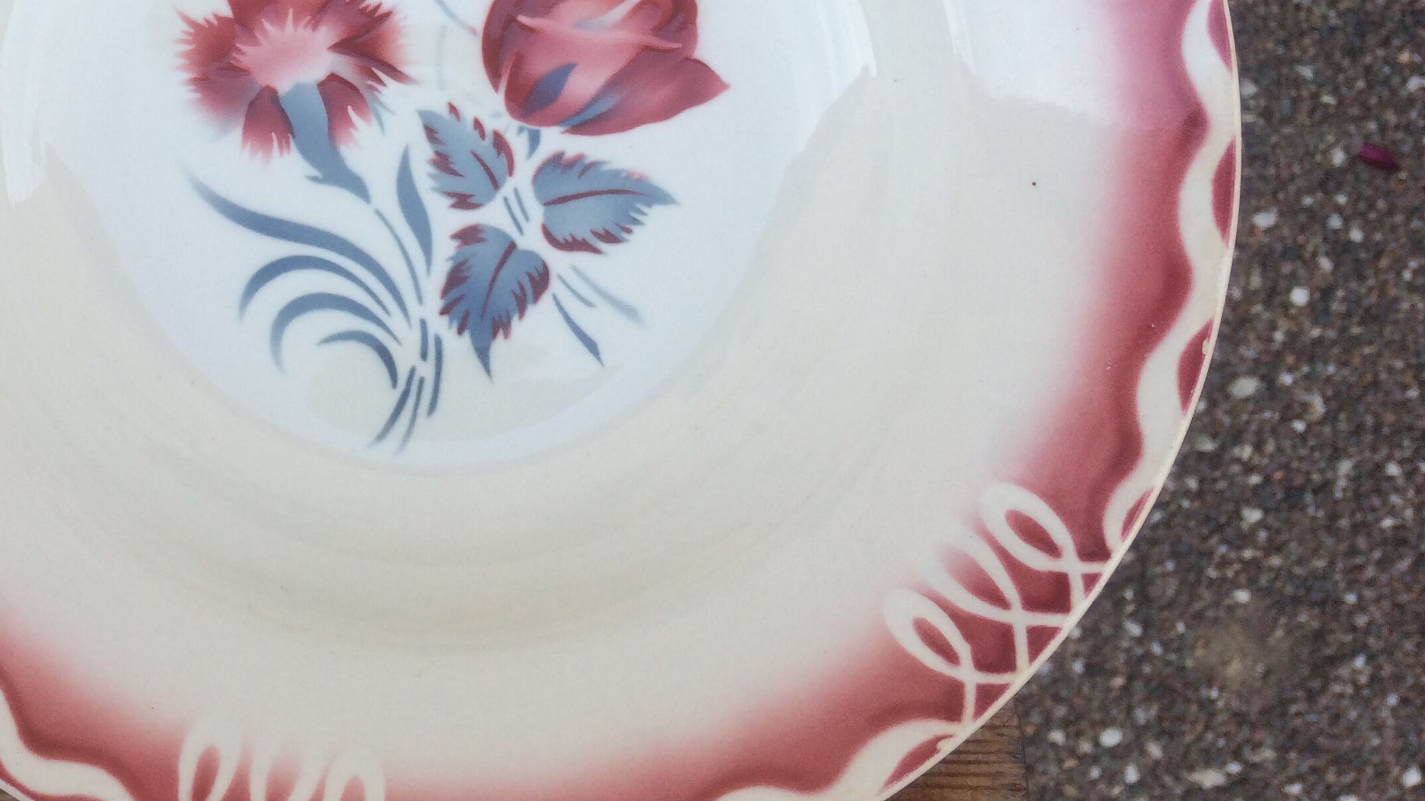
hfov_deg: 41.5
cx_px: 345
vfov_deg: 24.3
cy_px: 109
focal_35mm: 48
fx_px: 1814
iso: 32
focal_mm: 4.15
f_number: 2.2
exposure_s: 1/289
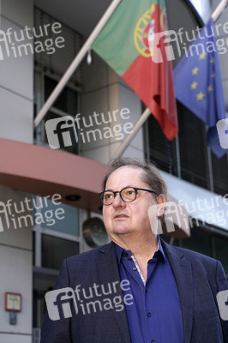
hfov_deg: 20.6
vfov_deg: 30.5
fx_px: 628
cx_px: 114
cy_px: 172
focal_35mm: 66
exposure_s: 1/60
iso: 640
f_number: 5.6
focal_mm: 66
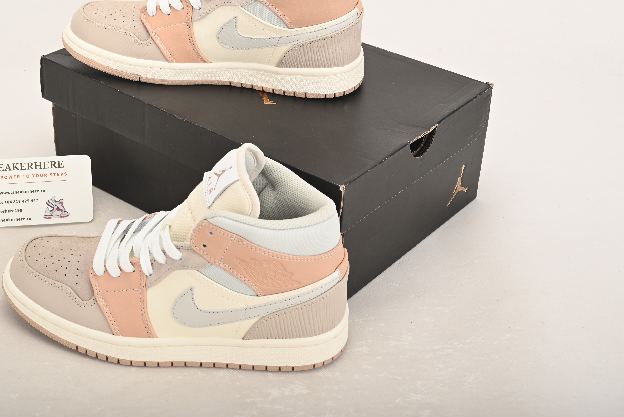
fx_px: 1075
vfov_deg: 21.8
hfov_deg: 32.2
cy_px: 136
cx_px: 222
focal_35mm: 62
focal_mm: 46
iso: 100
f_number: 11
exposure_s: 1/200
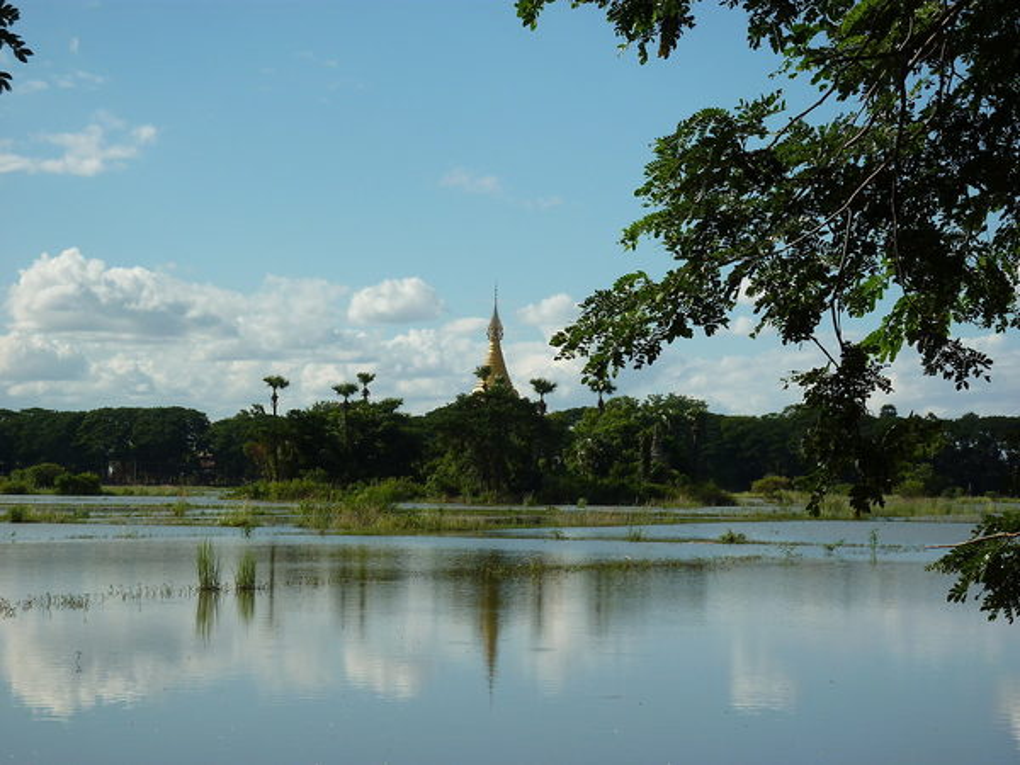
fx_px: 2829
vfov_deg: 15.4
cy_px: 382
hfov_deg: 20.4
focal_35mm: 96
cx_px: 510
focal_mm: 15.8
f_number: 5.6
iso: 80
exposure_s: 1/640
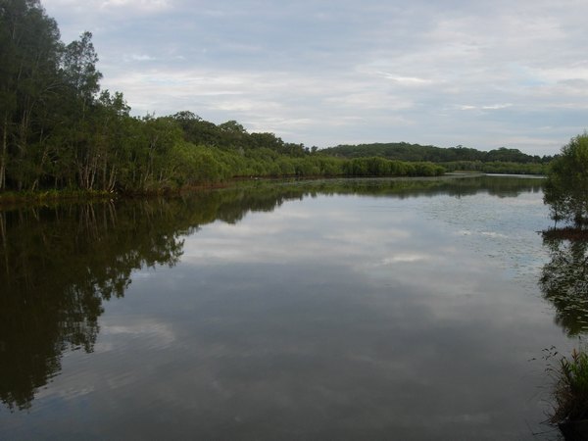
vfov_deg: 37.7
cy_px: 220
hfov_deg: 49.0
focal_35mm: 38
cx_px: 294
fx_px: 645
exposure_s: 1/271
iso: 79
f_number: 4.8
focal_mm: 7.8
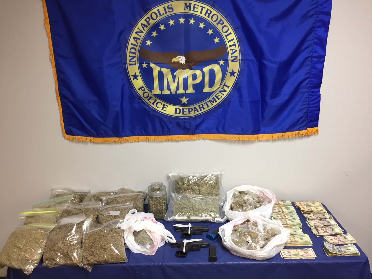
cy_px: 140
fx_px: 312
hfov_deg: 61.7
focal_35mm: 29
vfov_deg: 48.2
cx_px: 186
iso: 125
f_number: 2.2
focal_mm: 4.15
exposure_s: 1/30
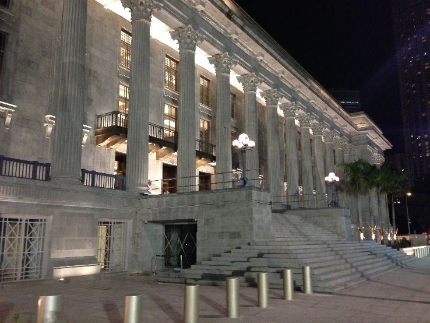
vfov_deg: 43.0
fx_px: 410
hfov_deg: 55.3
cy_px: 162
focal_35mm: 33
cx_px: 215
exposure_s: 1/15
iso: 400
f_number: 2.4
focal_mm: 4.12
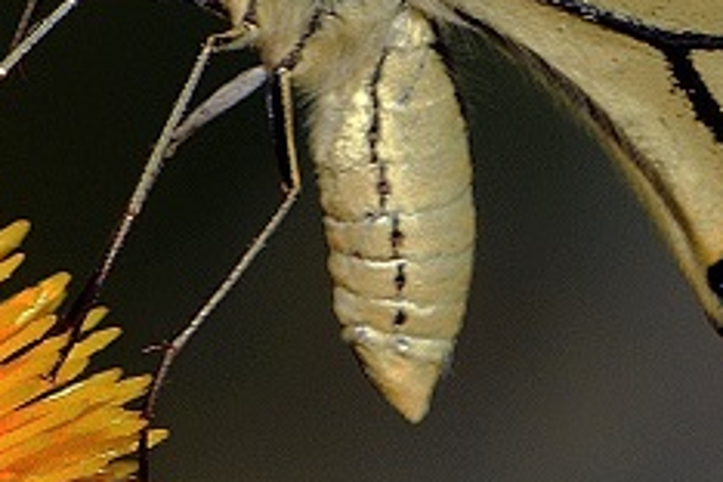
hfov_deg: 0.9
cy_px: 17
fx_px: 46248
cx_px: 201
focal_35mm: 2303
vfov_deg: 0.6
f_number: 11
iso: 400
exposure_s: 1/400
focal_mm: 300
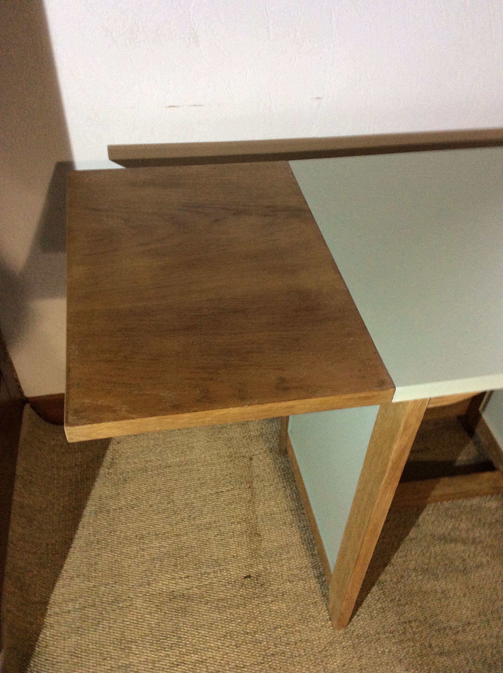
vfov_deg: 56.9
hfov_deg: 44.1
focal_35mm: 32
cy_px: 336
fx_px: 622
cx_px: 252
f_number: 2.4
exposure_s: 1/25
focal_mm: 3.3
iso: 125
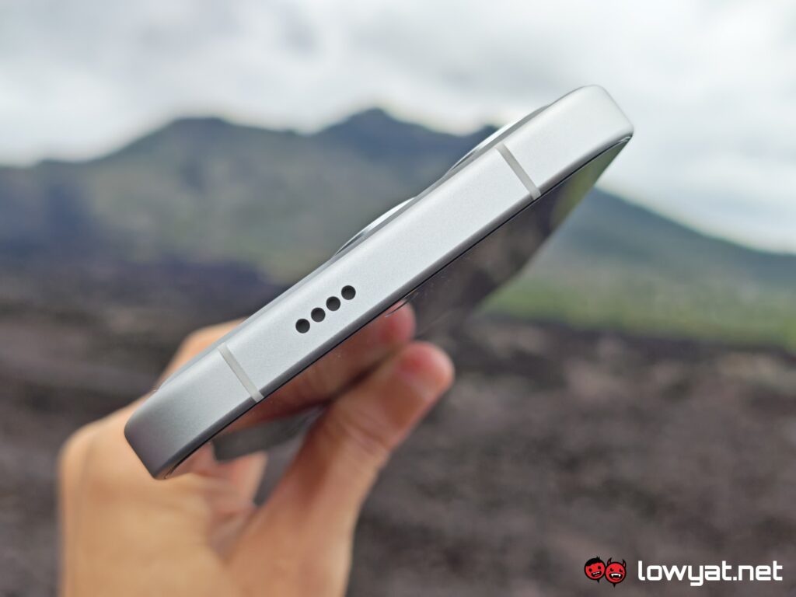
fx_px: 1058
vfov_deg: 31.5
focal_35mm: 46
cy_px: 298
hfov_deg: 41.2
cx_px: 398
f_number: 1.6
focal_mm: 5.4
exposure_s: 1/2100
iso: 50
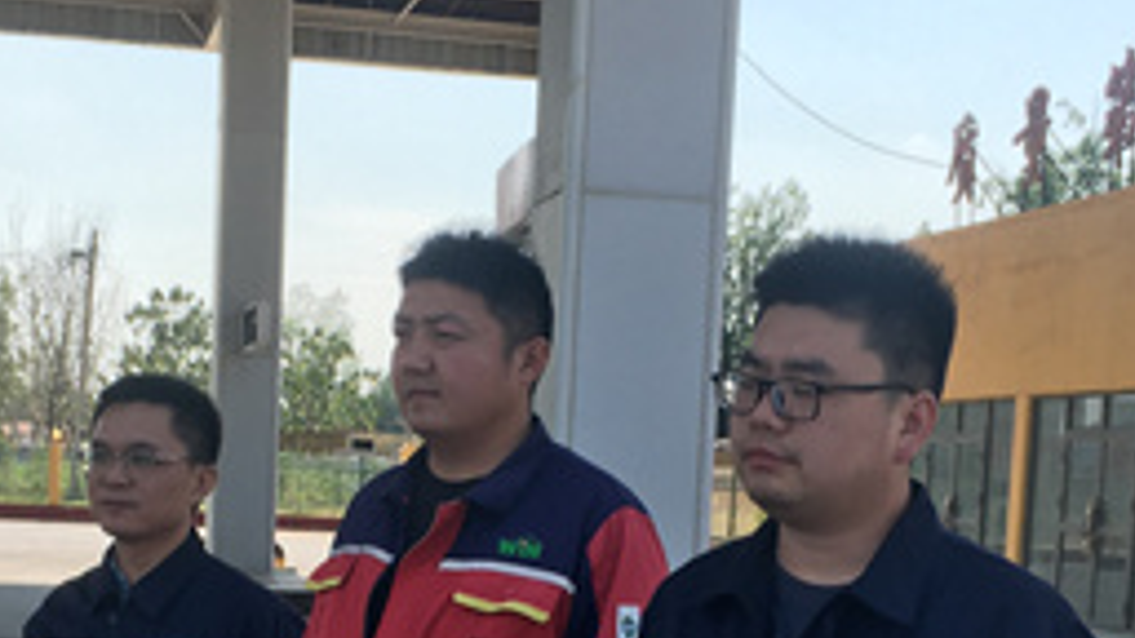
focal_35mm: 74
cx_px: 501
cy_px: 740
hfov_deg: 28.6
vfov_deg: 15.8
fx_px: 2227
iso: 25
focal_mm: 4.15
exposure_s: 1/1099
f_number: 2.2
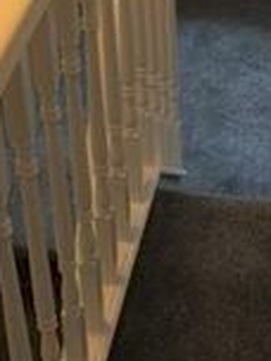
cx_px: 100
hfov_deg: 14.8
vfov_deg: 19.6
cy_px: 163
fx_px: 1044
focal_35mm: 100
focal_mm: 4.15
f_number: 2.2
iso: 64
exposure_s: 1/17
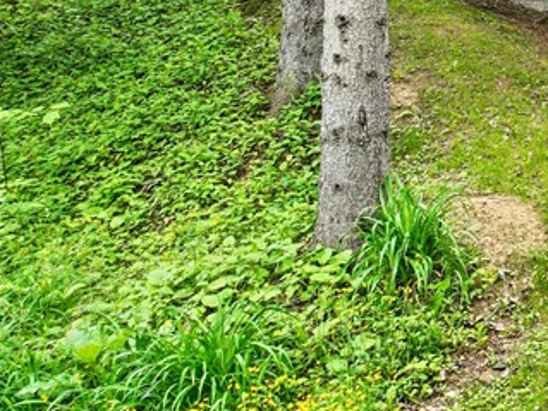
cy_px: -56
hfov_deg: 20.6
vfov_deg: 18.3
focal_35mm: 77
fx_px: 1219
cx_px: 878
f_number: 2.8
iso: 110
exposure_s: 1/100
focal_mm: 12.29
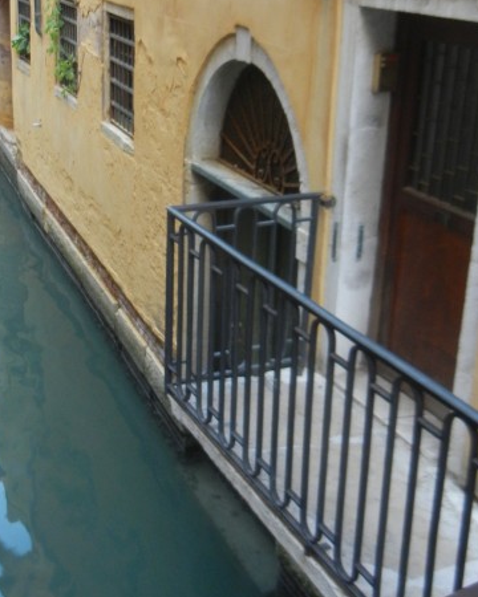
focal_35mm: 50
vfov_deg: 37.1
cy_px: 224
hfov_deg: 30.1
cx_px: 178
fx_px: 884
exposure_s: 1/33.2
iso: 400
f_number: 3.5
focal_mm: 5.4
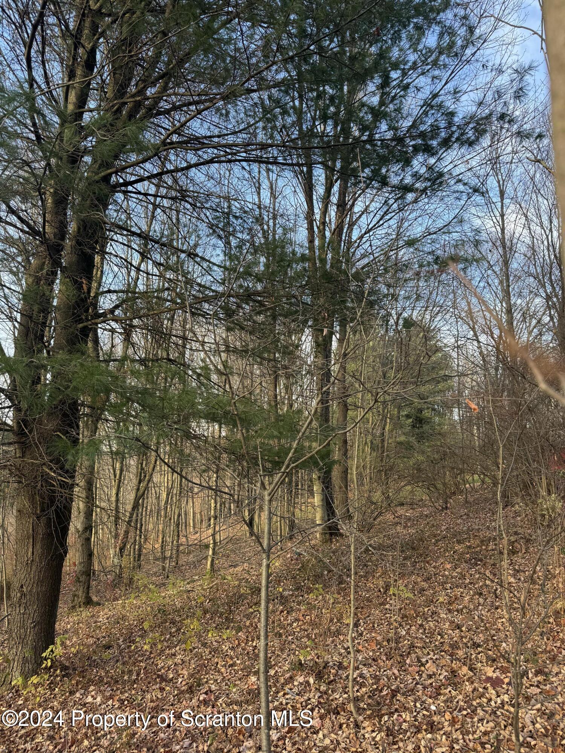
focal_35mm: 24
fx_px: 522
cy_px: 376
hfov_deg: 56.8
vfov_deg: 71.6
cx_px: 282
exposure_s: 1/206
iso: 64
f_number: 1.78
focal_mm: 6.76
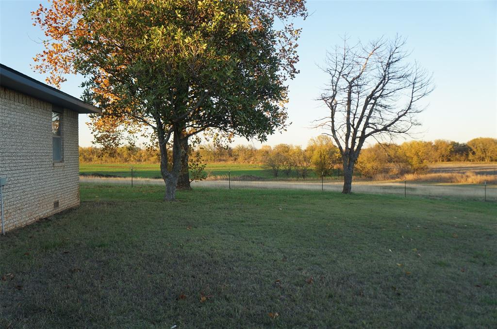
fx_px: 413
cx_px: 248
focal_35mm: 30
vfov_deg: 43.4
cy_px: 164
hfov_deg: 62.0
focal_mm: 20
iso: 200
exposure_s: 1/125
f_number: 5.6
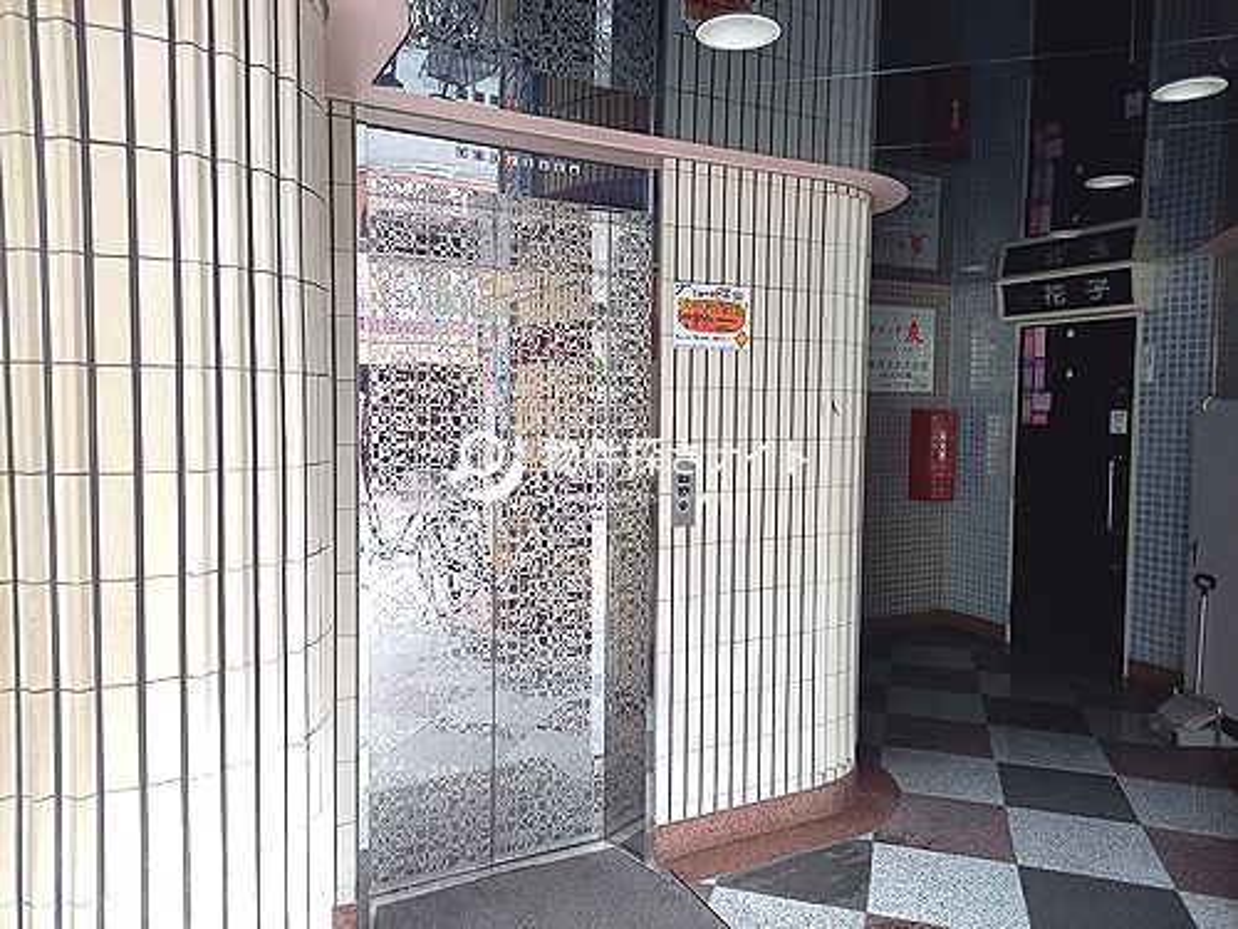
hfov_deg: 69.4
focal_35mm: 25
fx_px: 894
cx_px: 619
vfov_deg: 54.9
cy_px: 464
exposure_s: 1/50
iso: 320
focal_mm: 4.65
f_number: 1.8
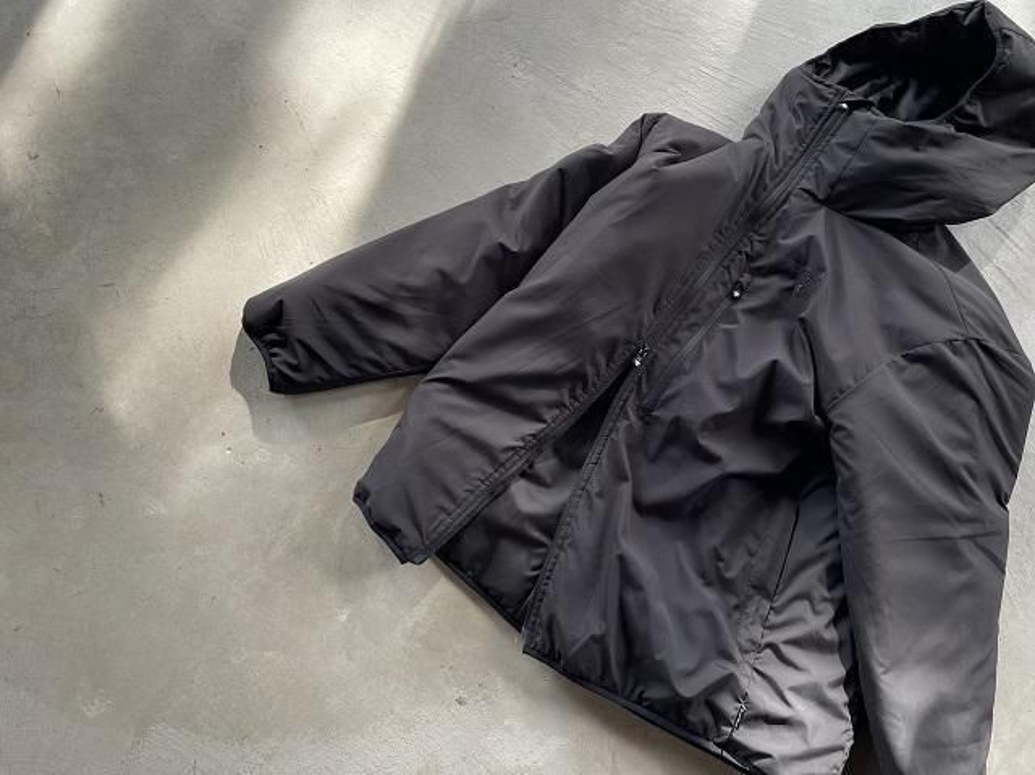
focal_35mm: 26
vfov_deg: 53.0
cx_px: 518
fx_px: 777
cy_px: 388
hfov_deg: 67.3
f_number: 1.6
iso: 64
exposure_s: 1/121
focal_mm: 4.2
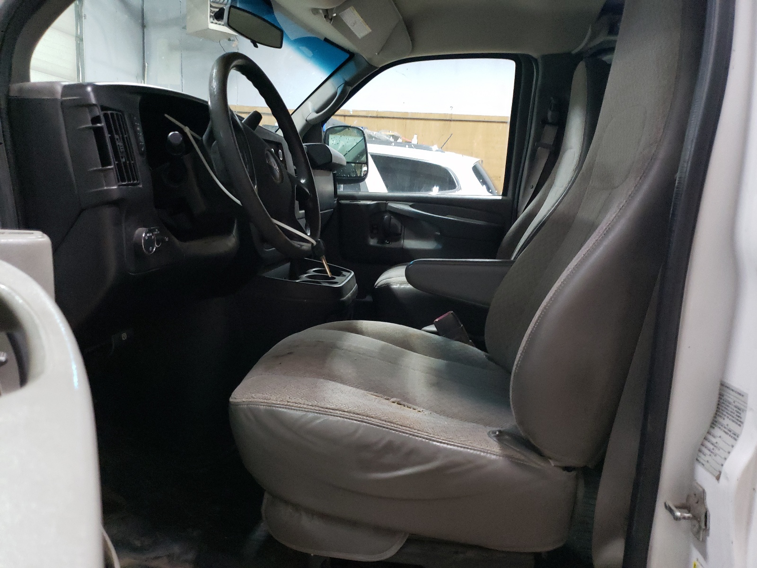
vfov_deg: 53.1
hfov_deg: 67.3
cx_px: 378
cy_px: 284
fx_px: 569
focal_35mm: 26
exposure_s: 1/30
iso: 451
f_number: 1.5
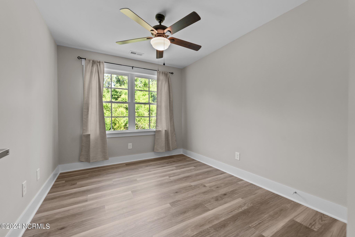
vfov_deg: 81.2
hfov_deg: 104.3
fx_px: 138
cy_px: 118
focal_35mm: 14
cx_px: 178
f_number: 5.6
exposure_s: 1/8
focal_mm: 14
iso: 400
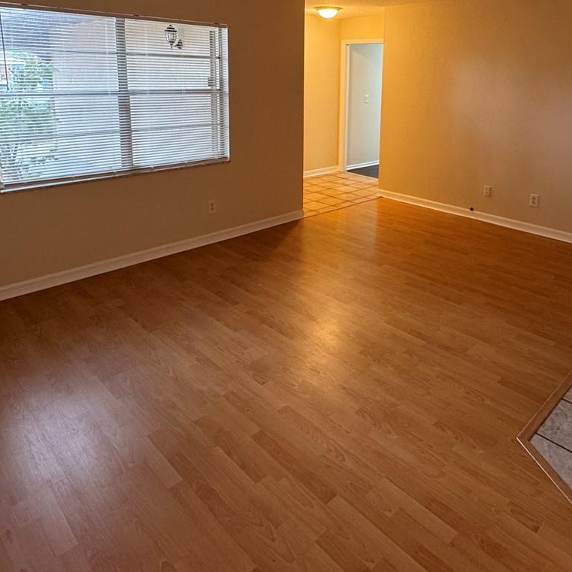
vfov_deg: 58.3
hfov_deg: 60.8
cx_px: 316
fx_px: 486
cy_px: 156
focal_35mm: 26
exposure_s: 1/60
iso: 200
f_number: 2.2
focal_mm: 2.22
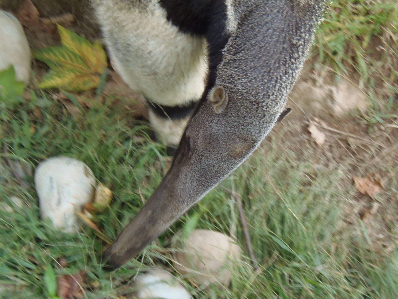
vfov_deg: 10.9
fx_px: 1564
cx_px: 199
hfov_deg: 14.5
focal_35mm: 136
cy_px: 150
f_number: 4.7
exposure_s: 1/50
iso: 125
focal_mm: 25.2
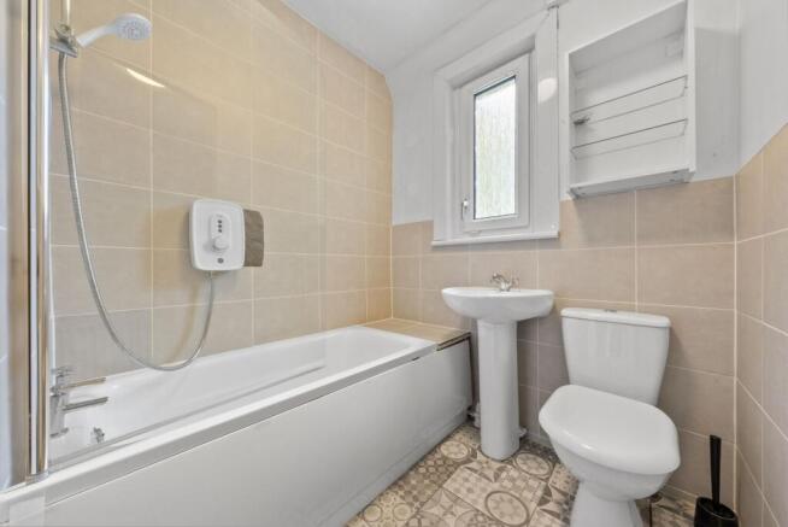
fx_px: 263
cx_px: 394
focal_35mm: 12
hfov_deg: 112.6
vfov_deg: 90.1
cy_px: 264
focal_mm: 12
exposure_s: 1
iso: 800
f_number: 16
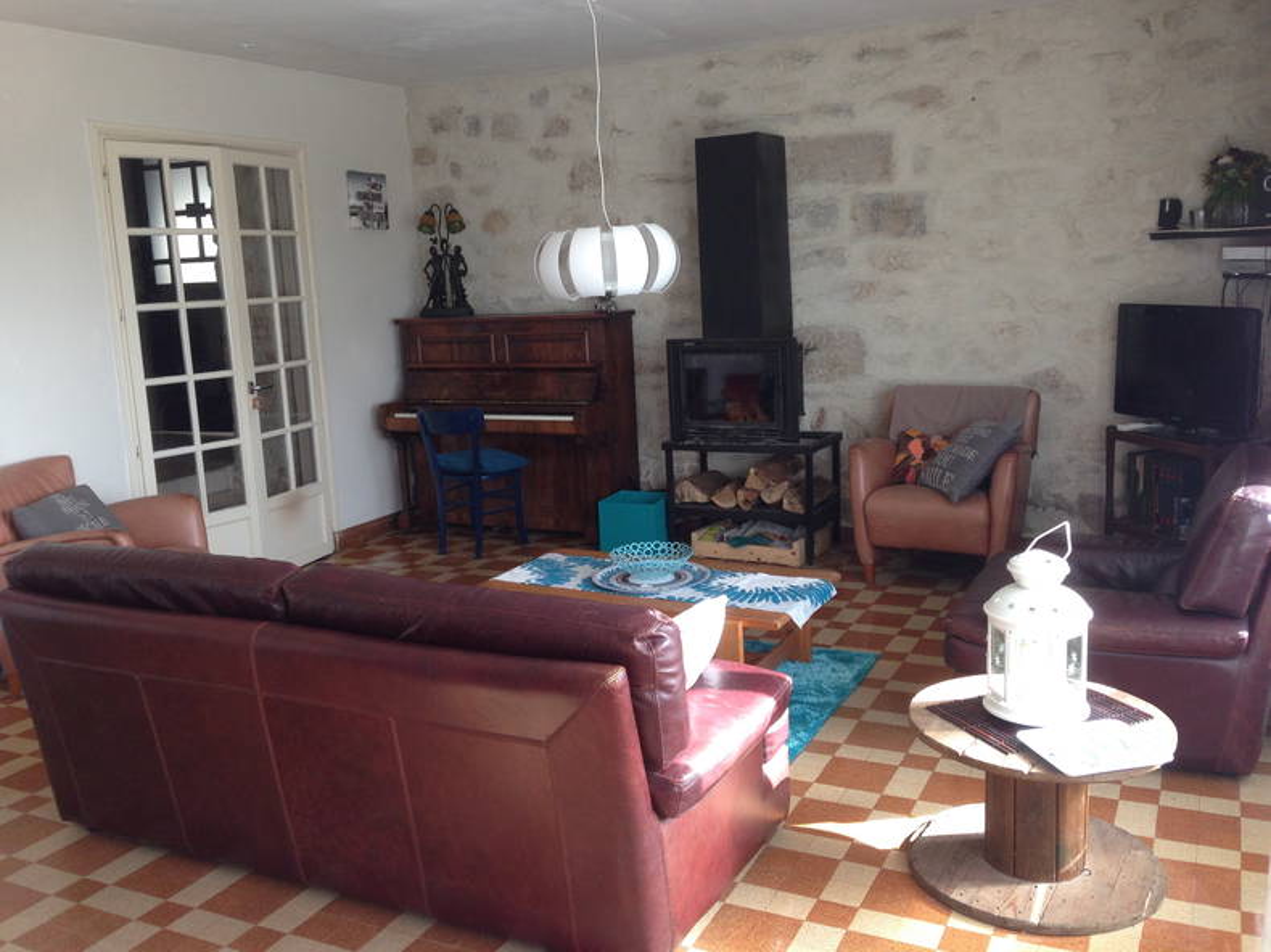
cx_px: 636
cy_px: 476
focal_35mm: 33
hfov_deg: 55.4
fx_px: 1211
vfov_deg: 42.9
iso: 80
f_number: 2.4
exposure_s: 1/120
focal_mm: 4.12
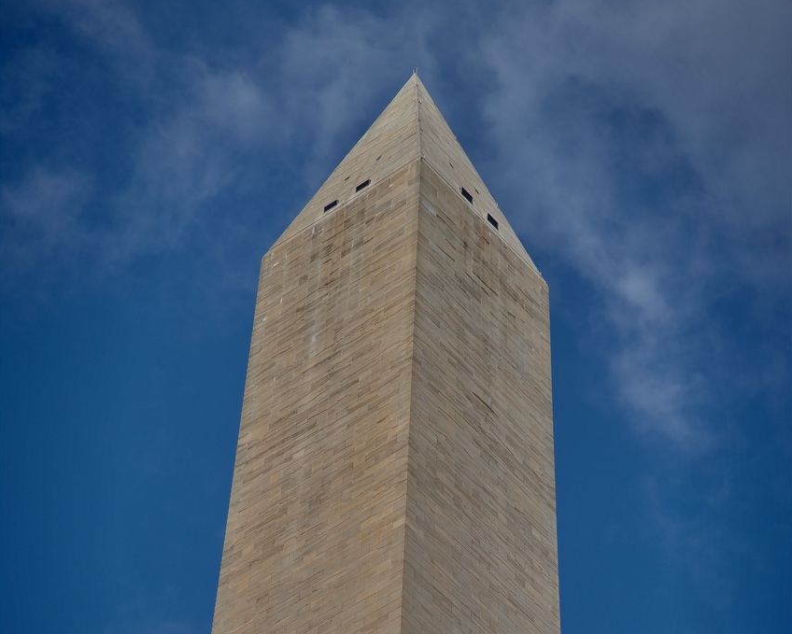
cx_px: 397
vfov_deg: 9.1
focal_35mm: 170
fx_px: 3986
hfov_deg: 11.3
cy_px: 514
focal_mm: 120
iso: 100
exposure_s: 1/500
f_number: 11
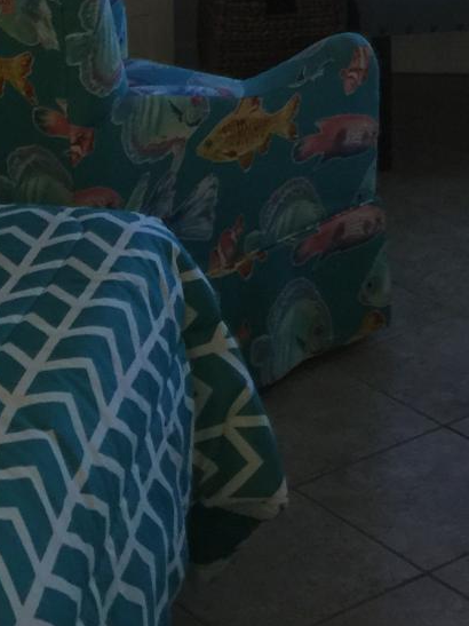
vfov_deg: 17.0
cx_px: 348
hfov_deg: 13.9
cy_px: -270
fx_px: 1916
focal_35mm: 106
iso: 80
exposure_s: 1/15
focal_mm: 4.15
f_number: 2.2
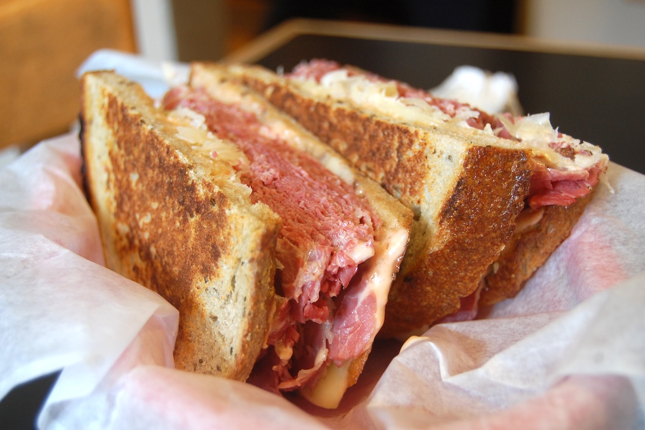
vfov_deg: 23.8
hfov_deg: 35.1
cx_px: 322
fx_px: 1021
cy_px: 215
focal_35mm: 57
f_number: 4.8
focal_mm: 38
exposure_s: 1/30
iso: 500
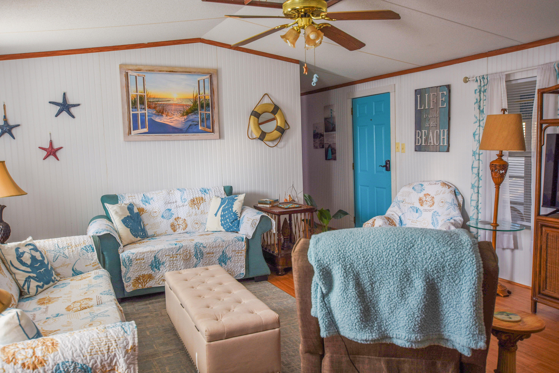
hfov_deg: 61.9
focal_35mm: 30
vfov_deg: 43.6
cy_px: 186
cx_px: 280
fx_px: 466
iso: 140
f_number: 4
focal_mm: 20
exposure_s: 1/100
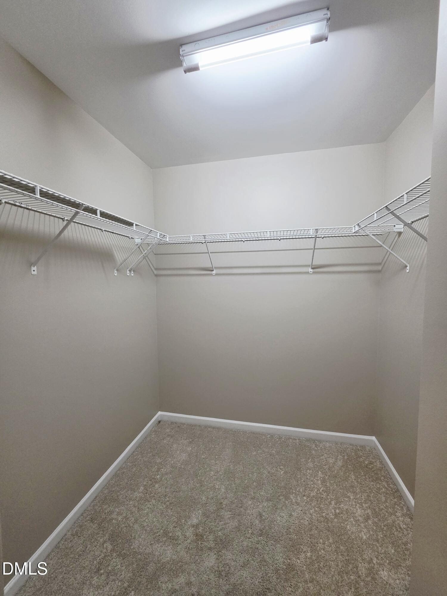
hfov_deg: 89.9
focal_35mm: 13
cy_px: 298
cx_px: 224
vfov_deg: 106.2
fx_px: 224
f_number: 1.9
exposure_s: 1/120
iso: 160
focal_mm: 2.2
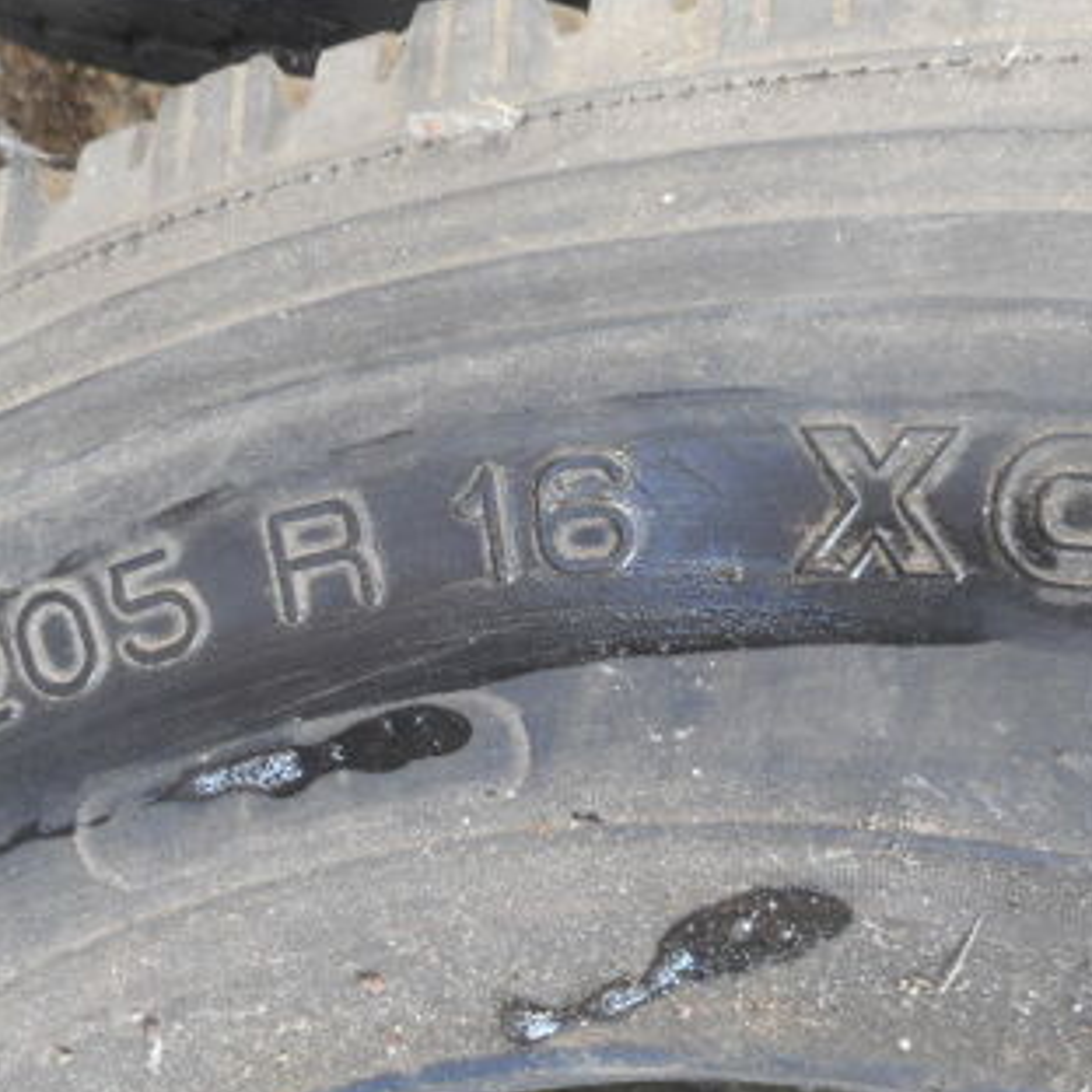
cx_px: 553
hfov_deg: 48.4
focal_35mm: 34
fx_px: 1213
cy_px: 536
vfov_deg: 48.4
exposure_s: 1/30
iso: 140
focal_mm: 4.5
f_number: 3.7
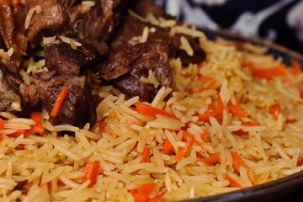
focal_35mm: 111
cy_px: 55
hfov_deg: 18.2
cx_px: 40
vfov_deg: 12.3
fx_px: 934
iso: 200
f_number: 5
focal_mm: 50
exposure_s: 1/250
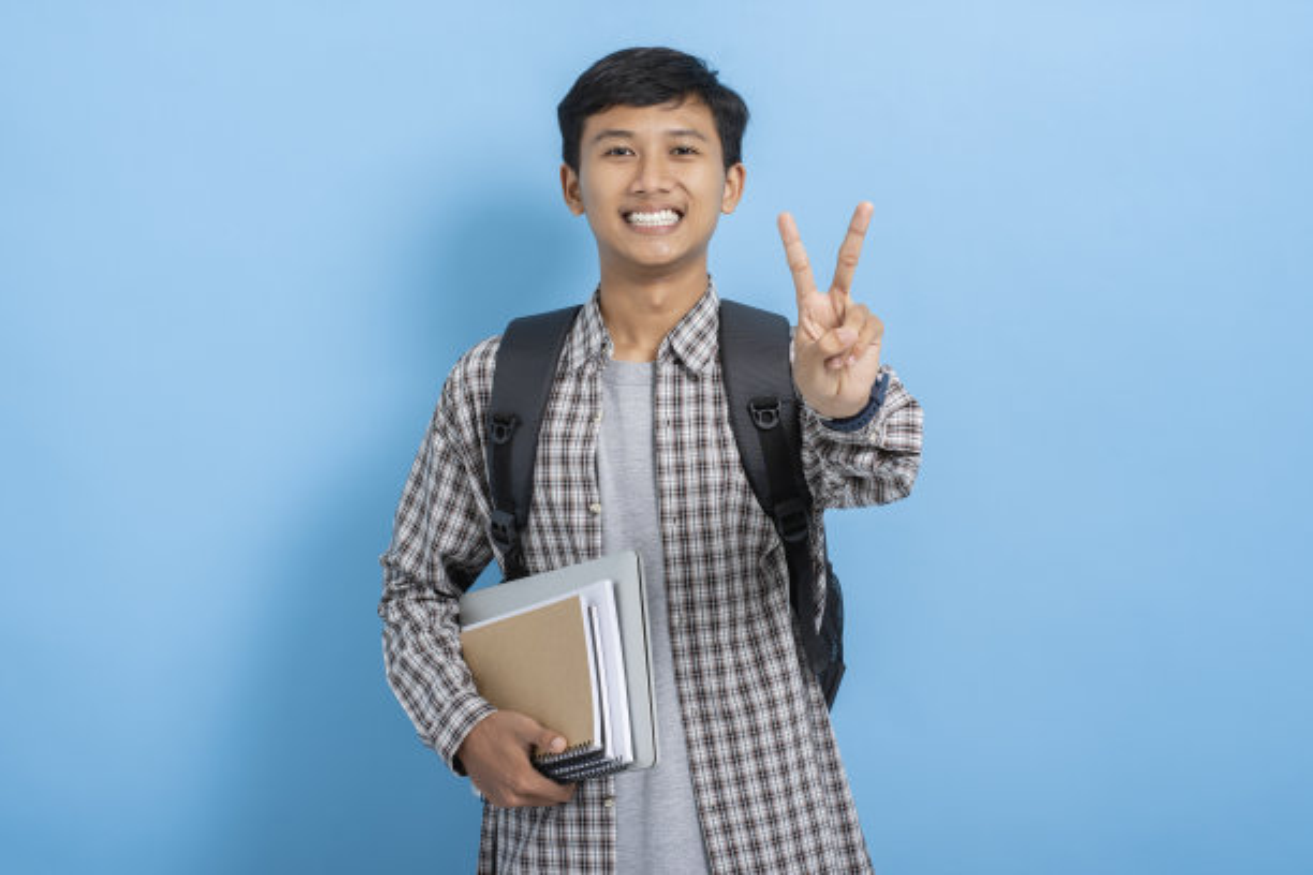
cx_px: 656
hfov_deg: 27.0
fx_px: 2735
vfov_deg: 18.2
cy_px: 438
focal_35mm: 75
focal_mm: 50
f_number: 8
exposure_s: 1/200
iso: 100
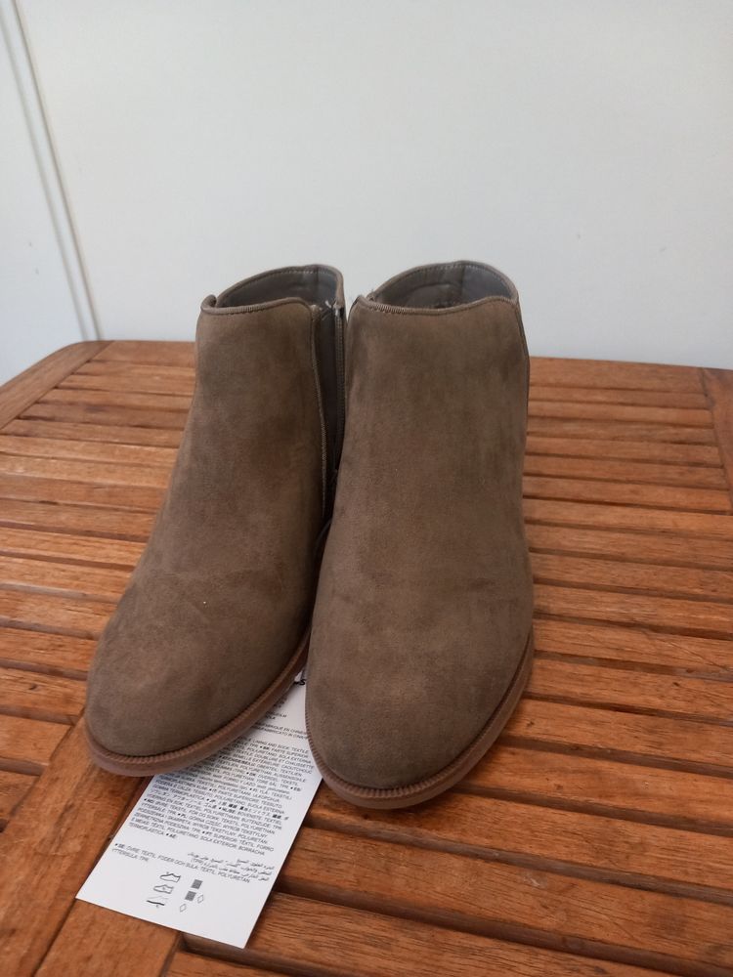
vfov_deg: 65.3
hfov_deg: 51.4
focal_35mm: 27
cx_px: 366
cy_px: 488
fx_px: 762
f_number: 1.8
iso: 320
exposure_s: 1/25
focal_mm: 4
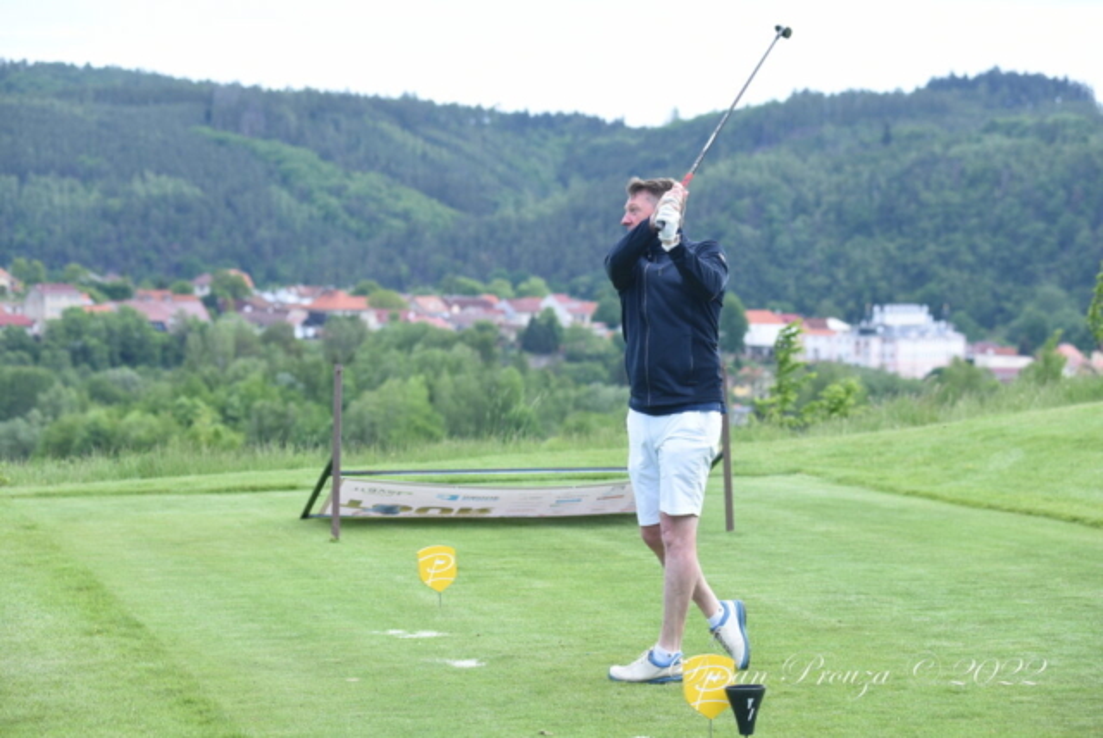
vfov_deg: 13.1
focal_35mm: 105
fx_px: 3220
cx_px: 552
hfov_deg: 19.4
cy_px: 369
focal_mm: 105
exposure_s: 1/800
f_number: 5.6
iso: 400
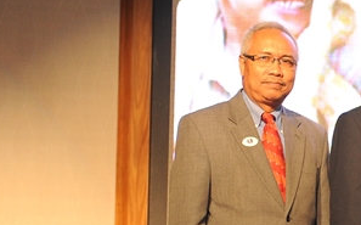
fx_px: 2280
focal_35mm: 232
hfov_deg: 8.8
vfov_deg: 5.6
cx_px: 568
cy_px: 266
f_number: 4
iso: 1250
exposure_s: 1/80
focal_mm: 66
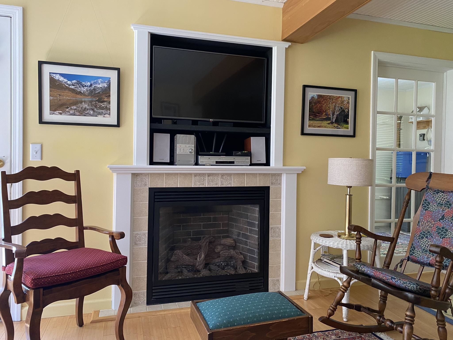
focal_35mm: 26
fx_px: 340
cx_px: 226
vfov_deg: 53.1
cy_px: 170
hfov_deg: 67.3
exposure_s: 1/60
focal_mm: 4.25
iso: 160
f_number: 1.8
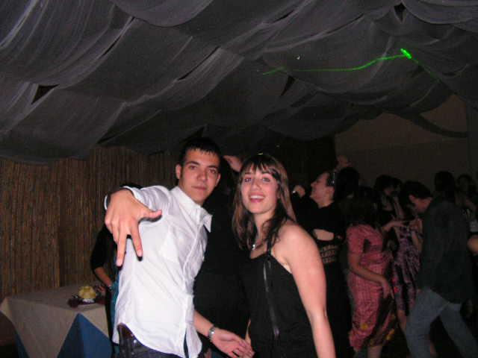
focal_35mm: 36
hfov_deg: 51.4
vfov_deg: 39.7
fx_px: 497
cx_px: 239
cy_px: 179
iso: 200
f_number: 3.2
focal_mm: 6
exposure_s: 1/40
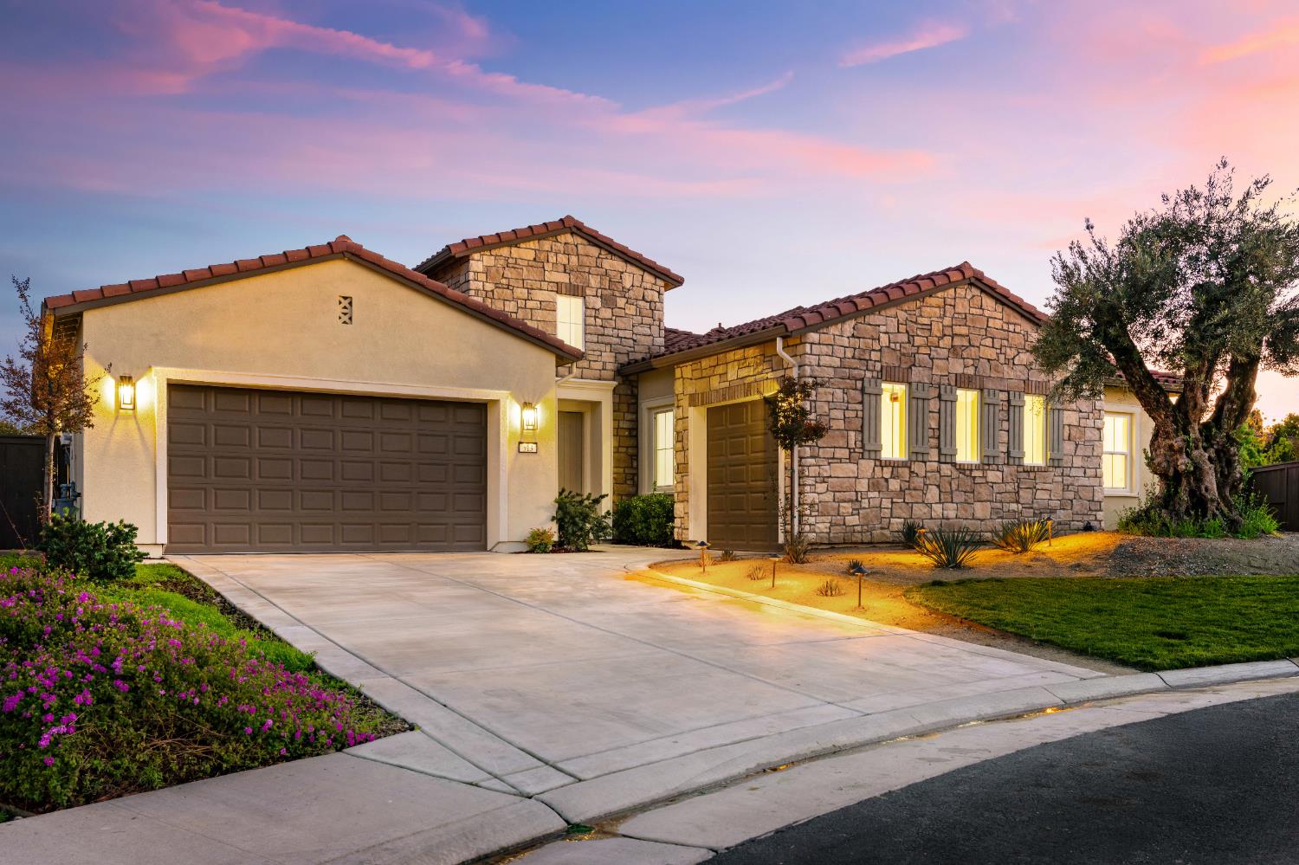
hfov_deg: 63.3
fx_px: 1053
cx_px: 650
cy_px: 432
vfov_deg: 44.7
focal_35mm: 29
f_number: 9
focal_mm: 29.2
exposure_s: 2.5
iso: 400
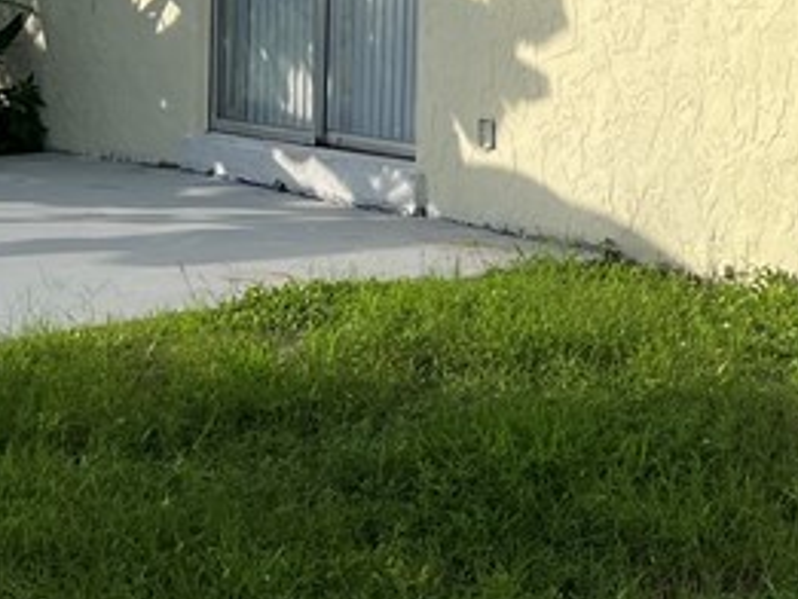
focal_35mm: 102
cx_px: 1183
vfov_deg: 13.9
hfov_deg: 17.4
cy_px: -205
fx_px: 2352
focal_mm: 5.1
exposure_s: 1/2899
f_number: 1.6
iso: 50
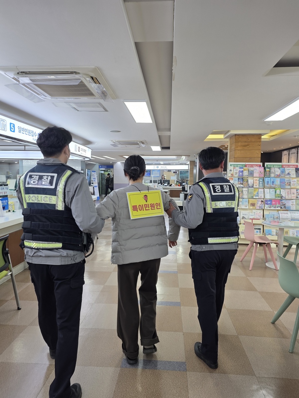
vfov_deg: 73.9
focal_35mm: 23
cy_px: 199
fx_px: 265
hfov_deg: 58.9
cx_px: 150
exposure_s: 1/120
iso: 80
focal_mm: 6.25
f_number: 1.7
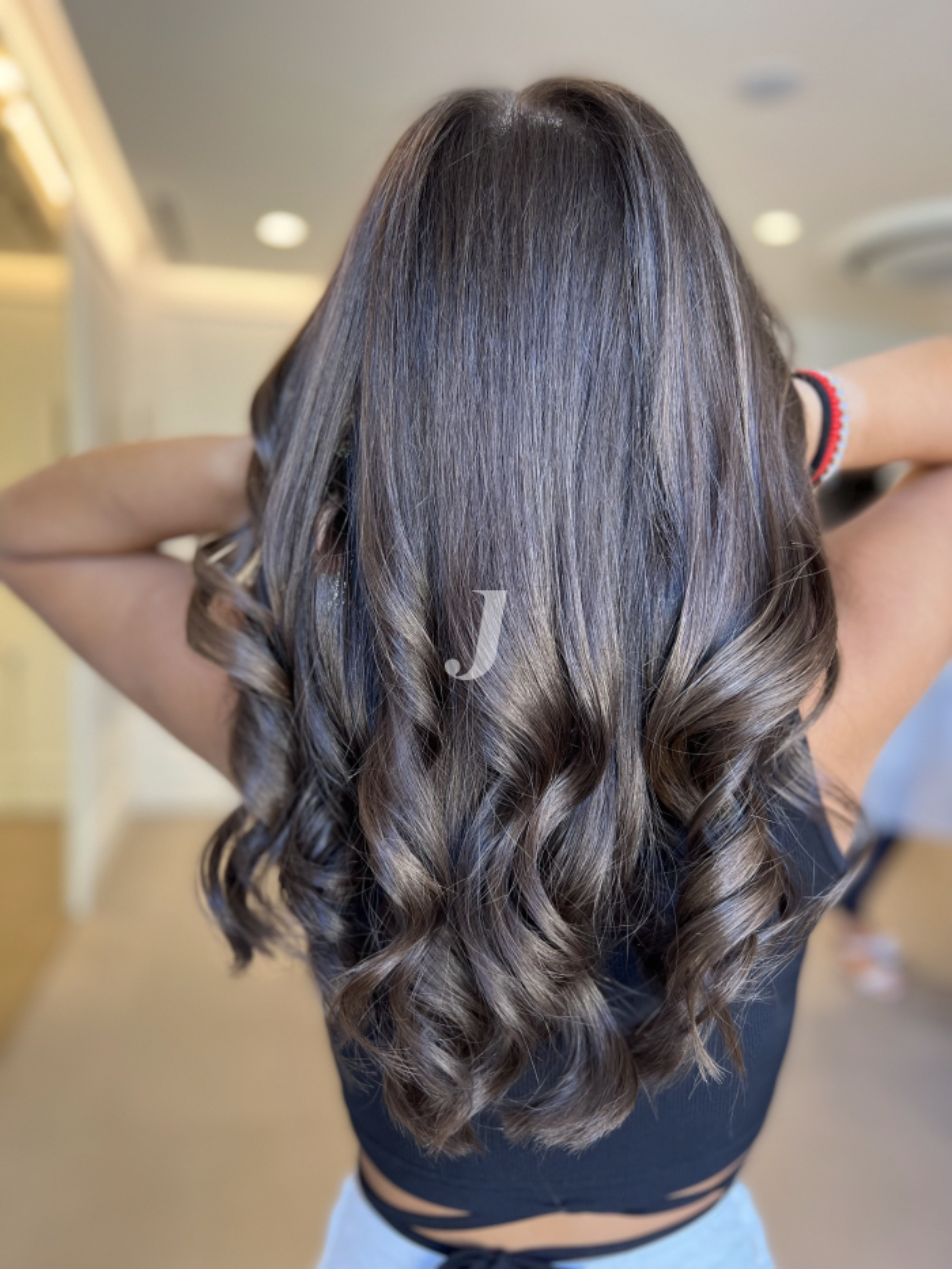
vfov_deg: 67.3
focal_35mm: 26
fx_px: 953
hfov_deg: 53.1
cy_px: 634
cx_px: 476
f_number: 1.5
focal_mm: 5.7
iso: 125
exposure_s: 1/101
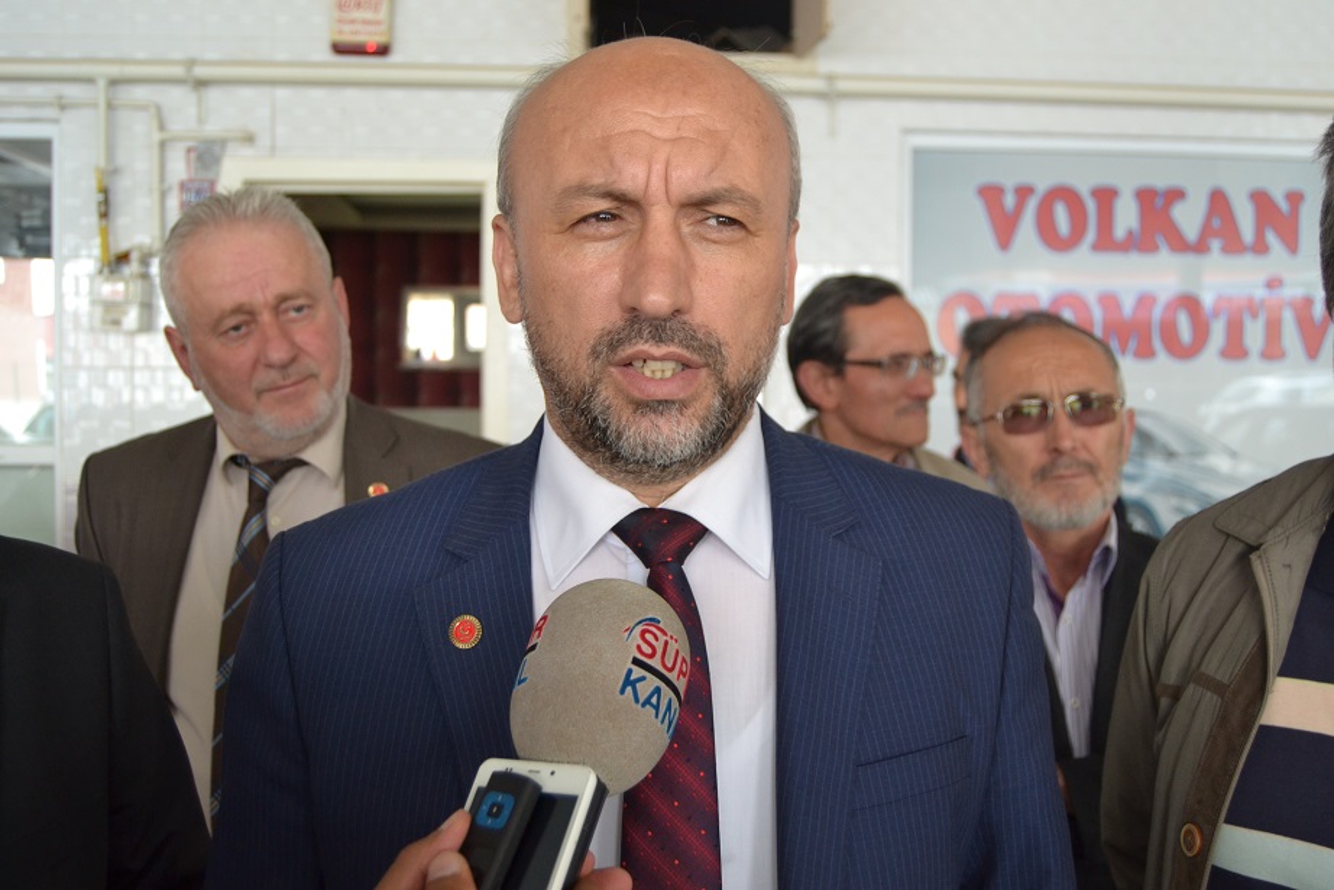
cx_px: 667
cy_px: 445
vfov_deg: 34.2
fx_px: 1445
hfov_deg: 49.5
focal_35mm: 39
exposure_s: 1/60
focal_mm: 26
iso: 900
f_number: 4
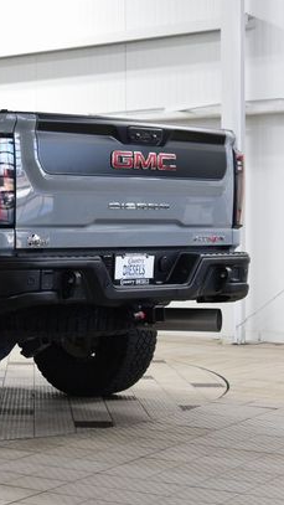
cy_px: 256
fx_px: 1124
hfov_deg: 13.7
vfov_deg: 25.3
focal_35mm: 84
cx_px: -112
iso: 1600
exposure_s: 1/60
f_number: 5.6
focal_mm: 34
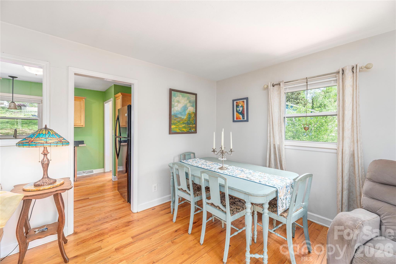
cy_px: 132
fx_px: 154
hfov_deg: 104.2
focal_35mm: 14
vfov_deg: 81.2
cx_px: 198
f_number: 8
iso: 320
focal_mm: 14
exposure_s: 1/200
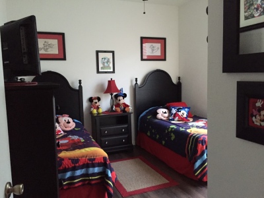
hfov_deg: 61.7
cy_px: 99
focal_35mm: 29
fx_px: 221
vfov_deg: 48.2
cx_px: 132
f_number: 2.2
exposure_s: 1/15
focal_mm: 4.15
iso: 400
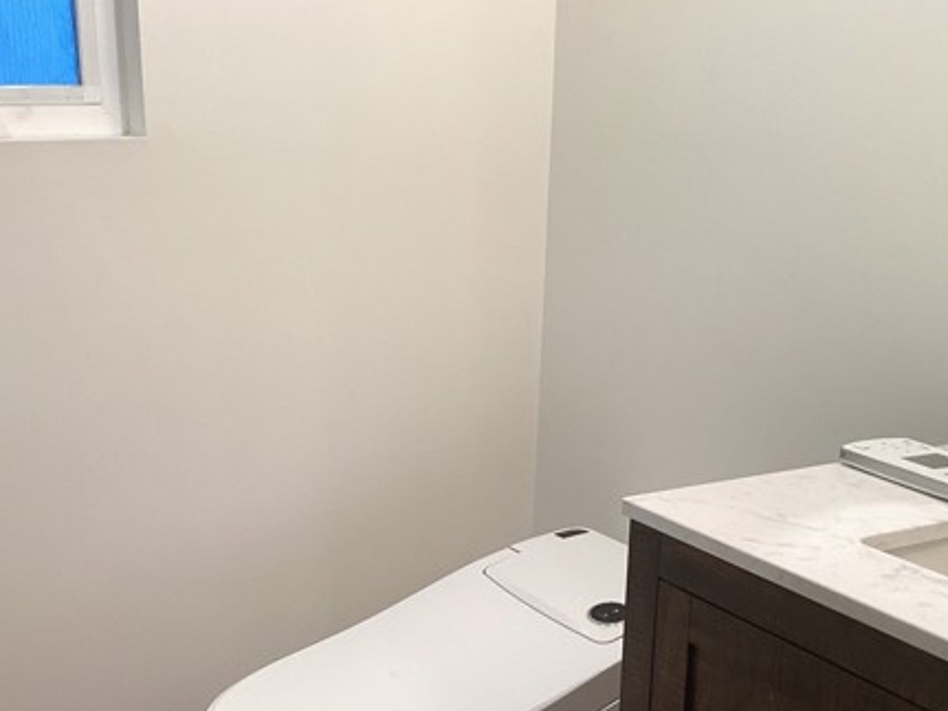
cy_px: 506
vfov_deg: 31.1
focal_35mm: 46
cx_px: 326
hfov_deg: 40.8
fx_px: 1259
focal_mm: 3.3
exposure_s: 1/50
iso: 80
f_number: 2.4
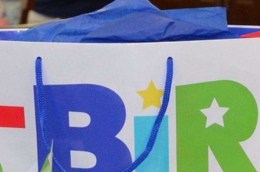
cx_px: 117
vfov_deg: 5.1
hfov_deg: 7.7
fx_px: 1925
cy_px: 242
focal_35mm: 267
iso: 1000
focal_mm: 24
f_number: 4
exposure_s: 1/60
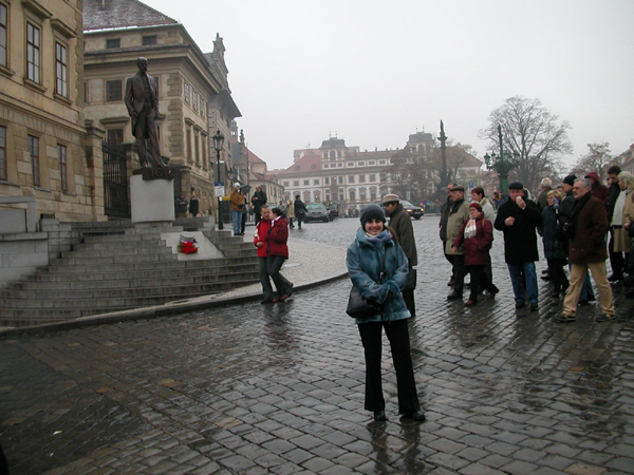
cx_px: 317
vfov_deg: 38.7
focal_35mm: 37
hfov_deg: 50.1
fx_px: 678
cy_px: 238
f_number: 2.7
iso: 100
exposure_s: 1/111
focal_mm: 5.6
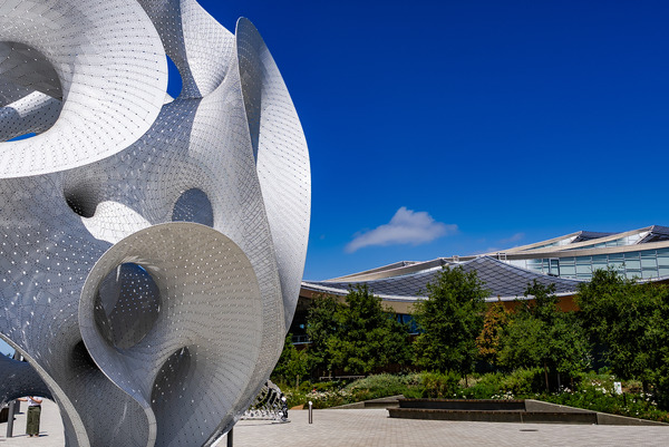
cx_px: 334
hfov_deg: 53.1
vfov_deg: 36.9
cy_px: 224
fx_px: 669
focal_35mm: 36
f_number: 5
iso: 80
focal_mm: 24
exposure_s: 1/800
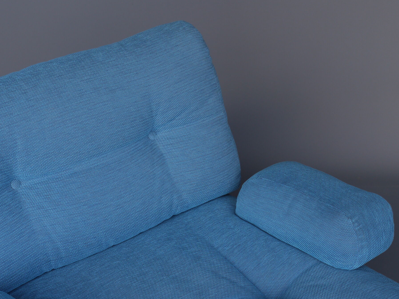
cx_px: 181
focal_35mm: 72
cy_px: 224
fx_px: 830
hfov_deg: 27.0
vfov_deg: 20.3
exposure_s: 1/60
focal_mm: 23
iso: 100
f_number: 4.8
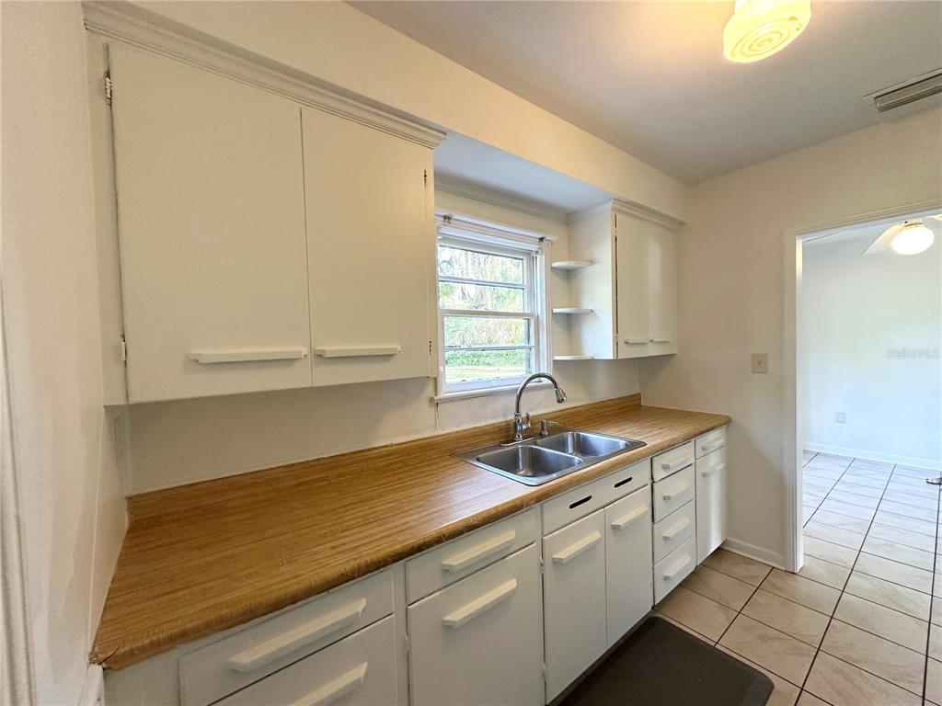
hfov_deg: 102.1
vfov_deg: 85.7
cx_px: 471
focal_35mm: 14
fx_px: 381
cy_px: 353
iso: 250
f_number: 2.2
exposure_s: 1/120
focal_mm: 2.22
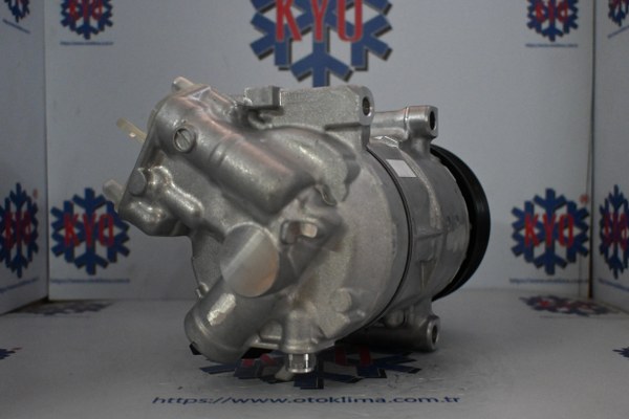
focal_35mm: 38
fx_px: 655
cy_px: 210
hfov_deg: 51.3
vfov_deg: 35.5
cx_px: 314
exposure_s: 1/60
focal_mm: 25
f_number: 4.2
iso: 4500
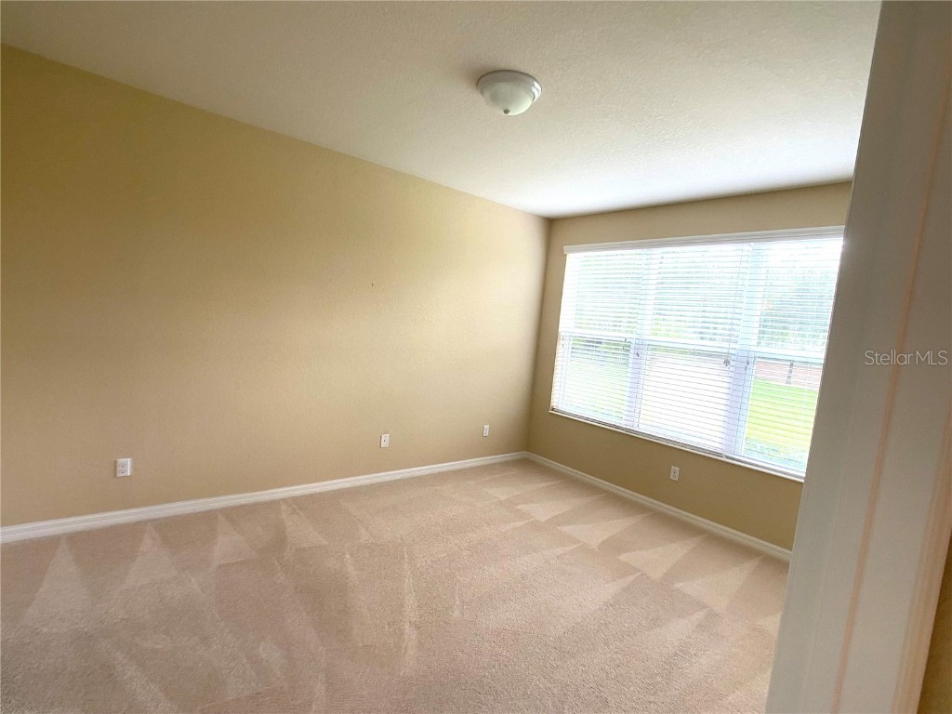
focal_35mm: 26
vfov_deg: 53.1
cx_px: 476
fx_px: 715
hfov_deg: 67.3
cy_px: 357
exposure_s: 1/60
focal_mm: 4.25
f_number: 1.8
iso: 80
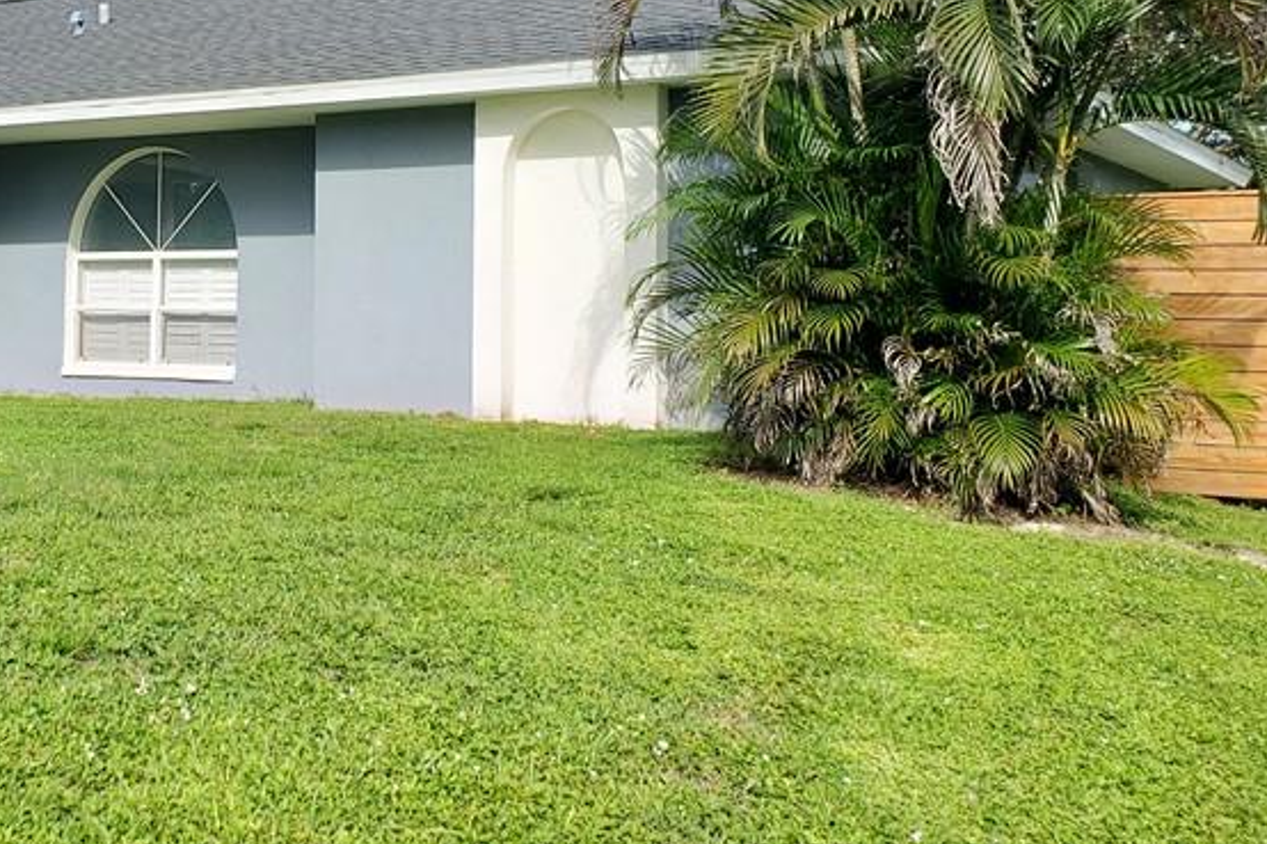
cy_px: 183
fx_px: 1759
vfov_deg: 26.5
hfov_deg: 37.5
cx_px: 172
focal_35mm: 50
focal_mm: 4.3
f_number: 2.4
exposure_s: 1/516
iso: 50
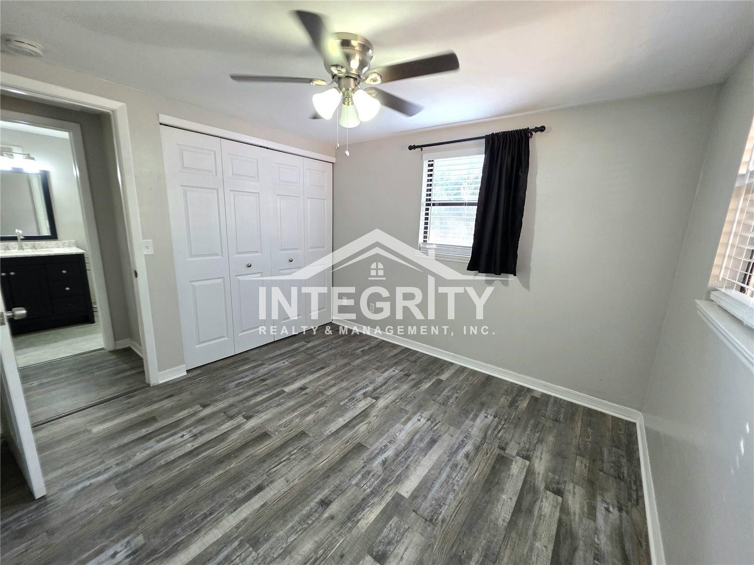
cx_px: 377
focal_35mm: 13
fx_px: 283
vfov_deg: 89.9
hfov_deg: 106.2
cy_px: 282
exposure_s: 1/120
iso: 250
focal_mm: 2.2
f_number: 1.9
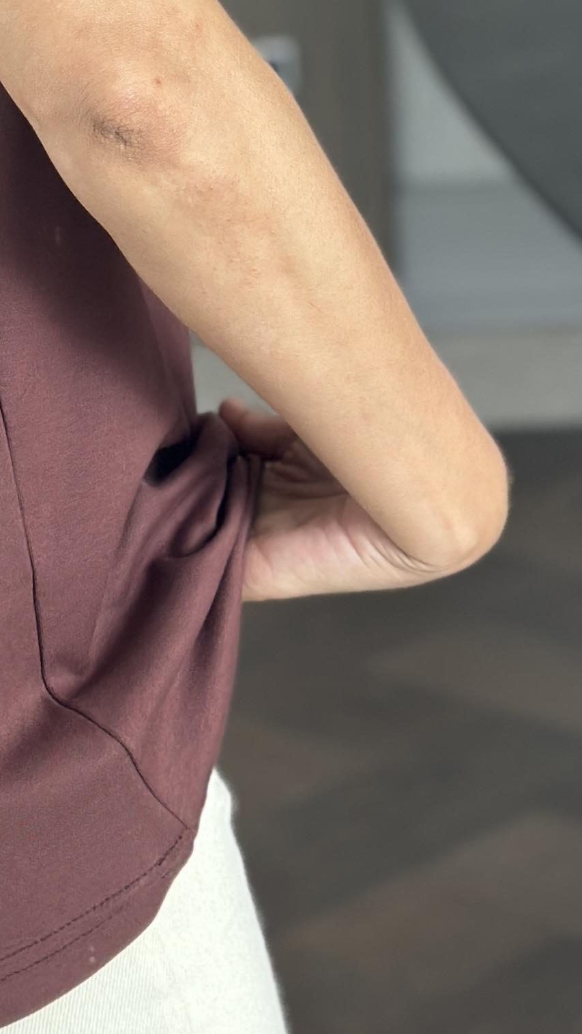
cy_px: -131
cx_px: -197
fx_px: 3815
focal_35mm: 139
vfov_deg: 15.0
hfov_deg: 8.6
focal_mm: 6.86
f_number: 1.78
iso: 125
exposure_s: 1/100
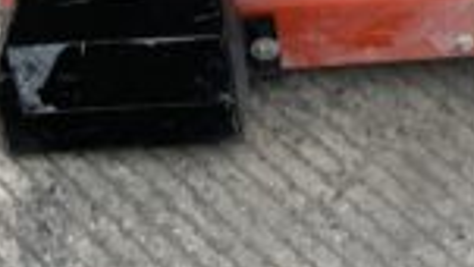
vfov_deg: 8.3
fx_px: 1684
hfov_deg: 15.8
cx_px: 421
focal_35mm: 134
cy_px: -396
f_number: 1.8
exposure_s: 1/122
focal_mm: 3
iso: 20
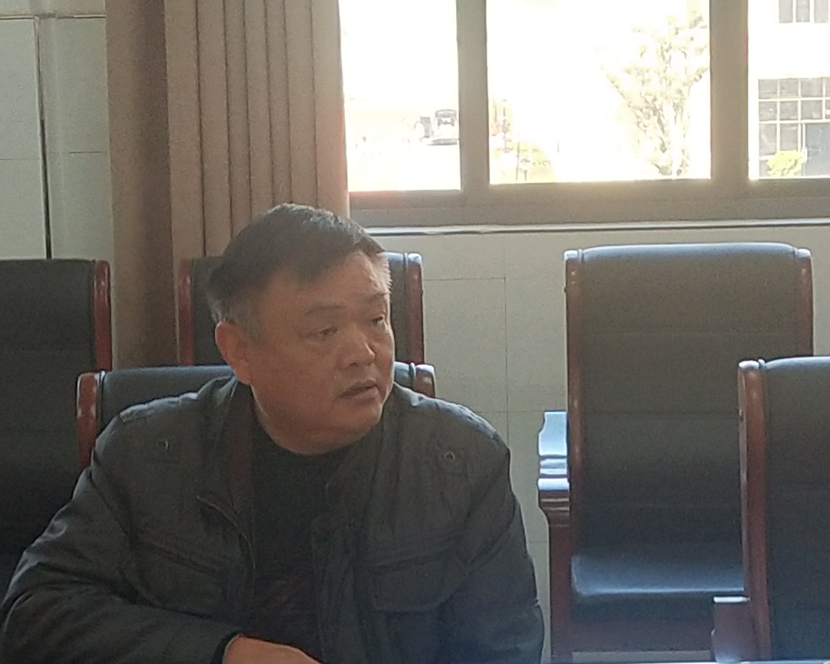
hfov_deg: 15.3
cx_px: 460
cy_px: 418
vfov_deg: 12.2
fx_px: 3094
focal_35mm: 126
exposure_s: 1/114
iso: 93
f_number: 1.8
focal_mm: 3.95
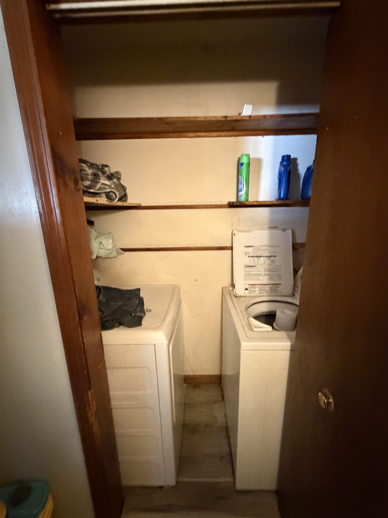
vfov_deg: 102.1
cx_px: 194
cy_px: 259
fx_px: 209
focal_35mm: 14
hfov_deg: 85.7
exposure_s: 1/40
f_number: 2.2
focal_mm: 2.22
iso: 1250
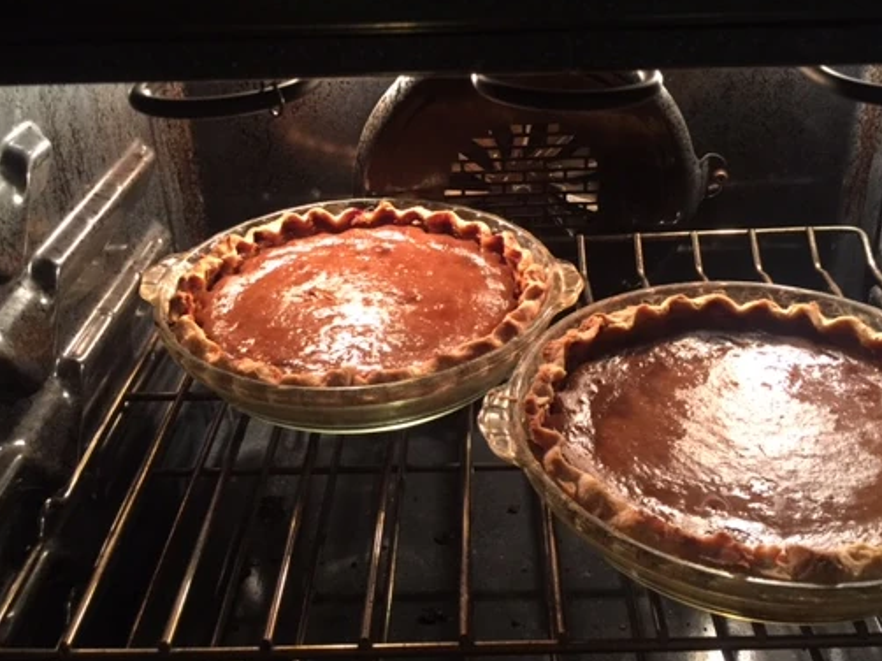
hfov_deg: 50.1
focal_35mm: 37
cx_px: 478
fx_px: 942
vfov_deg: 38.5
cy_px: 271
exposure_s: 1/15
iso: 125
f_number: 2.2
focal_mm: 4.15
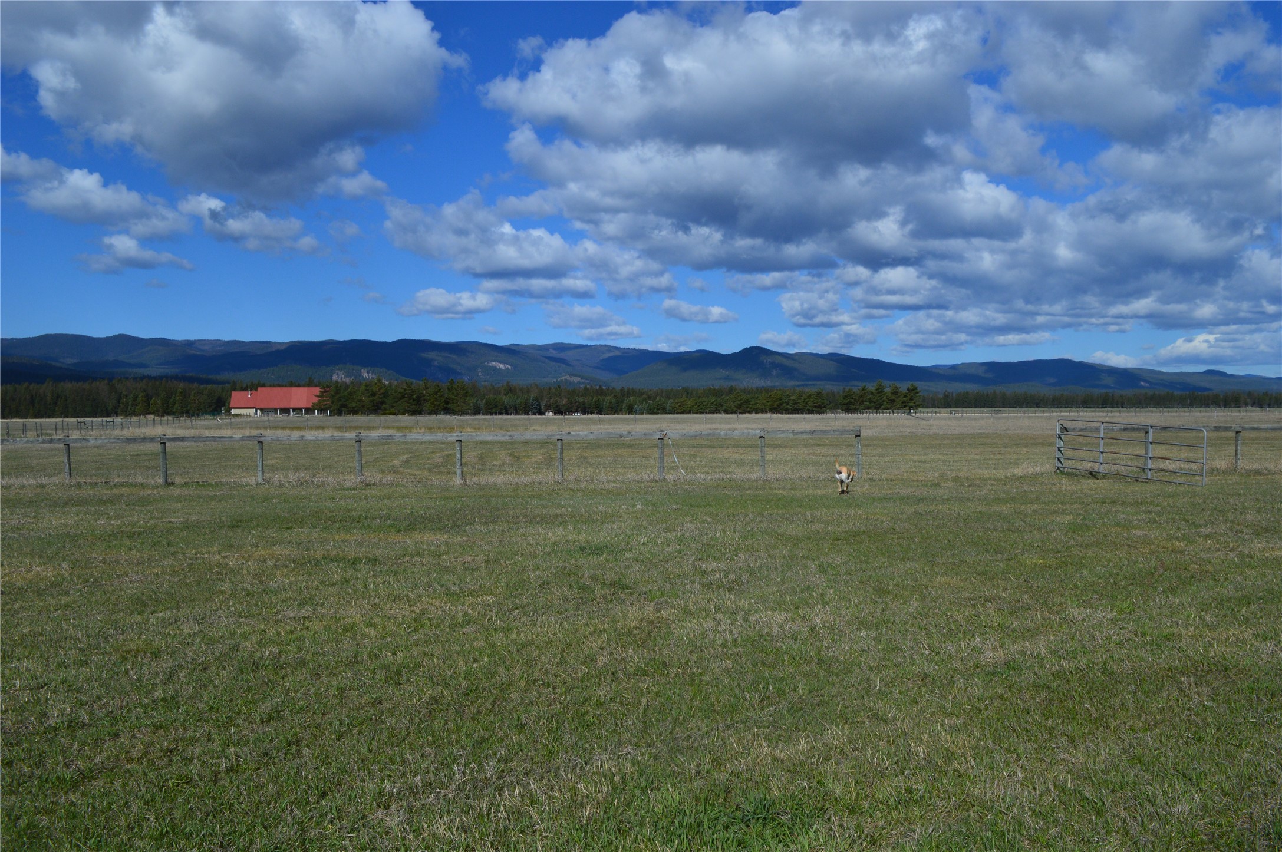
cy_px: 426
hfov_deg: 62.0
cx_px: 641
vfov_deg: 43.5
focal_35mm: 30
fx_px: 1067
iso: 280
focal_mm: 20
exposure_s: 1/500
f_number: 11
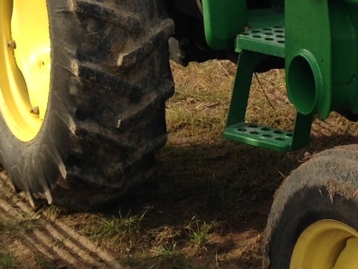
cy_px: -3
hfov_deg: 14.1
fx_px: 1407
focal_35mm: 136
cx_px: 427
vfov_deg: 10.8
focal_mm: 4.13
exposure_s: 1/387
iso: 50
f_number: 2.4
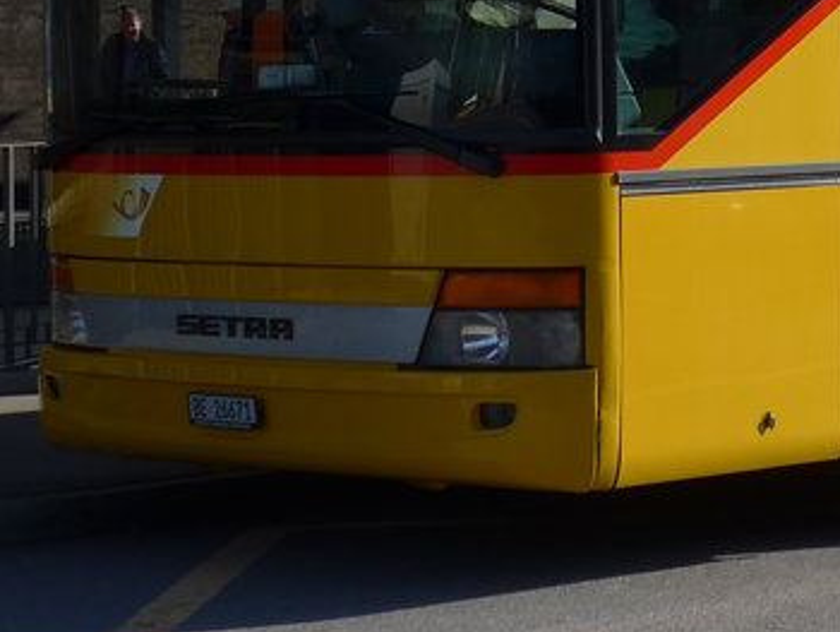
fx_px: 4080
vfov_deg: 8.7
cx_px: 900
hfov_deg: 11.6
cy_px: -303
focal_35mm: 168
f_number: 3.2
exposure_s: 1/1000
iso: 80
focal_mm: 10.1
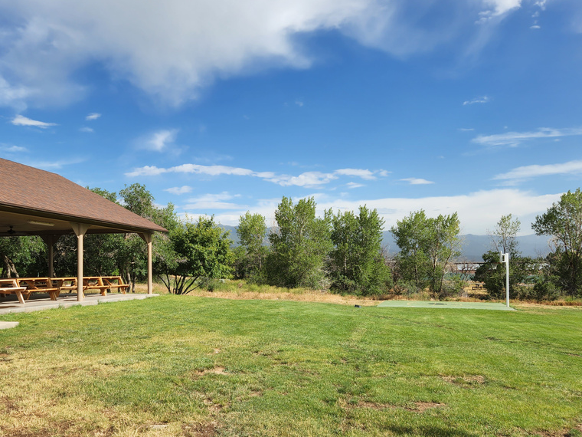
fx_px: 521
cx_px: 239
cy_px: 261
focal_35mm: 31
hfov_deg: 58.0
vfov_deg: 45.2
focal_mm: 5.4
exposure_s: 1/1554
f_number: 1.8
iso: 20
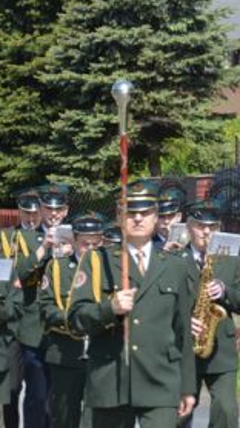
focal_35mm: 271
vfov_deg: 8.0
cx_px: -59
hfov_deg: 4.5
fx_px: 3072
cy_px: 256
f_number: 8
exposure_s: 1/250
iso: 140
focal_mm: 80
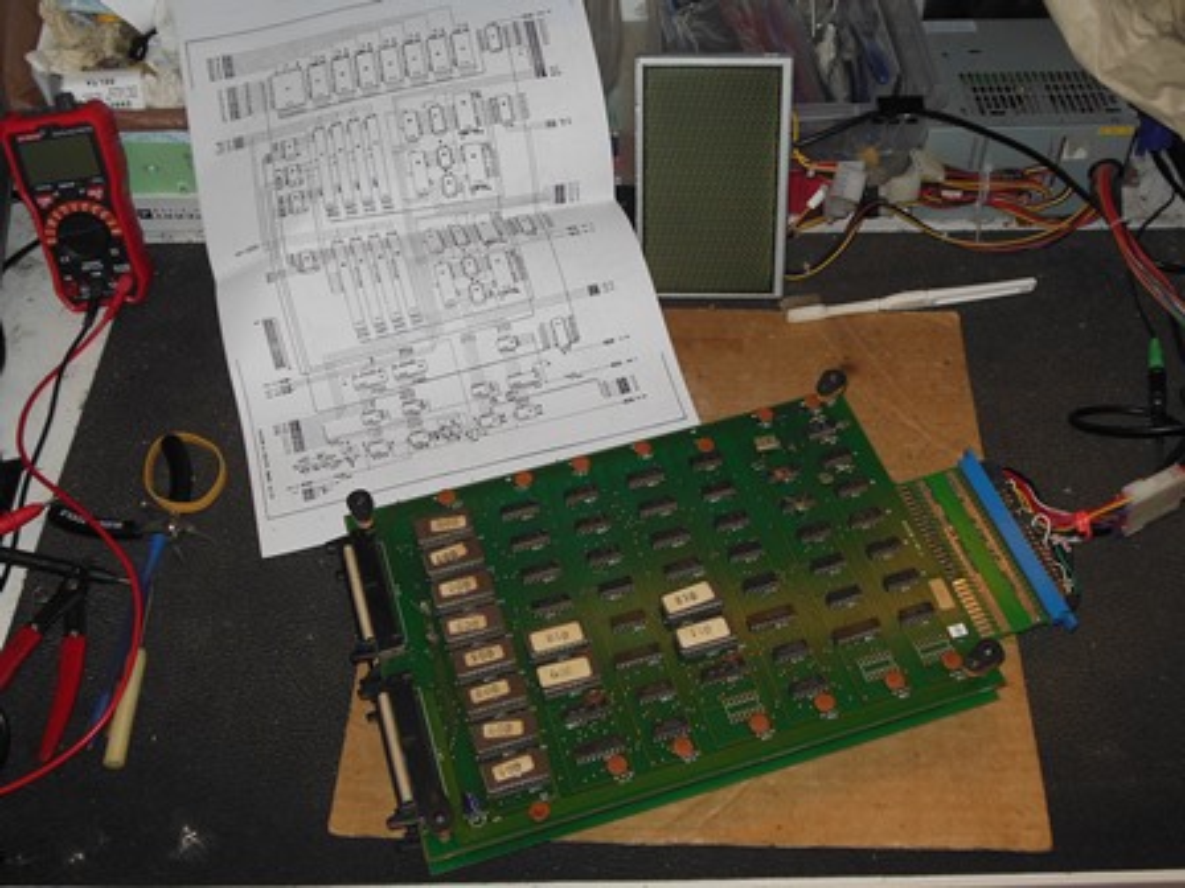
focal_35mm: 33
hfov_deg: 55.4
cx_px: 592
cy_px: 444
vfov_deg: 42.9
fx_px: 1130
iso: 125
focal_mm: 6
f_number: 3.5
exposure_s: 1/30
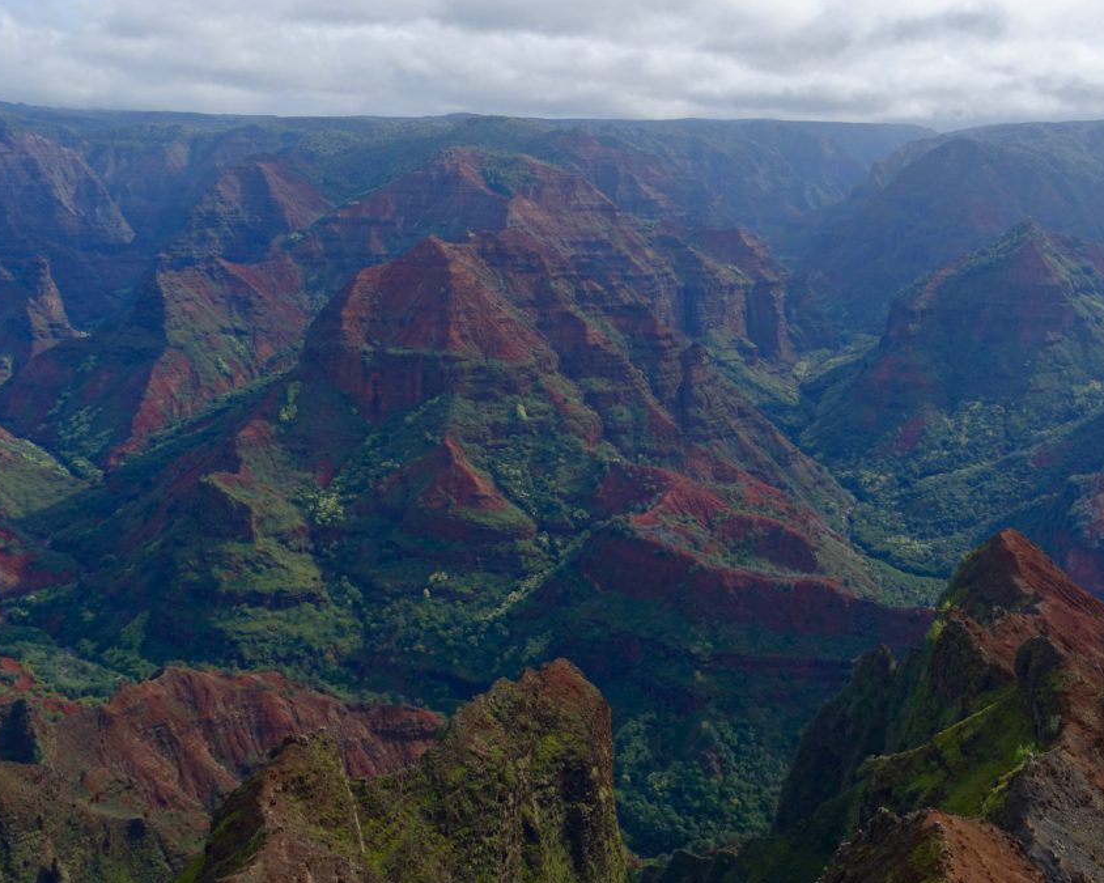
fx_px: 1339
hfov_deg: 44.8
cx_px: 591
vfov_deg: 36.5
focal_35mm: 41
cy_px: 443
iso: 125
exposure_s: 1/160
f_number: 4
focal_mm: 13.34
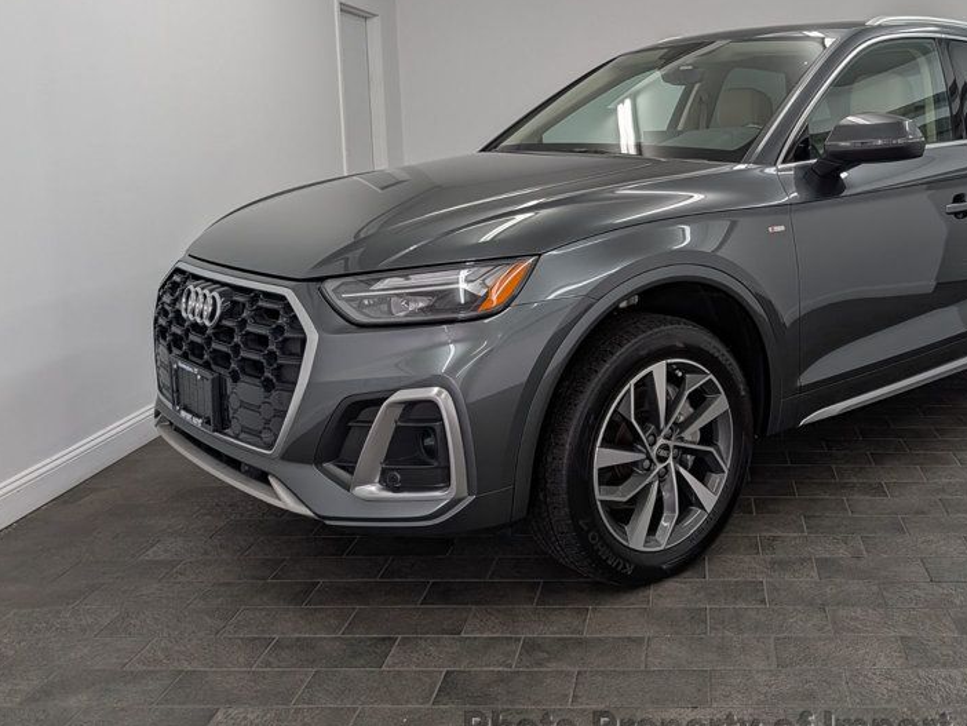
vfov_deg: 40.3
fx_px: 978
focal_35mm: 35
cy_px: 247
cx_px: 676
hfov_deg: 51.2
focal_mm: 6.9
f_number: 1.68
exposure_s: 1/120
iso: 53
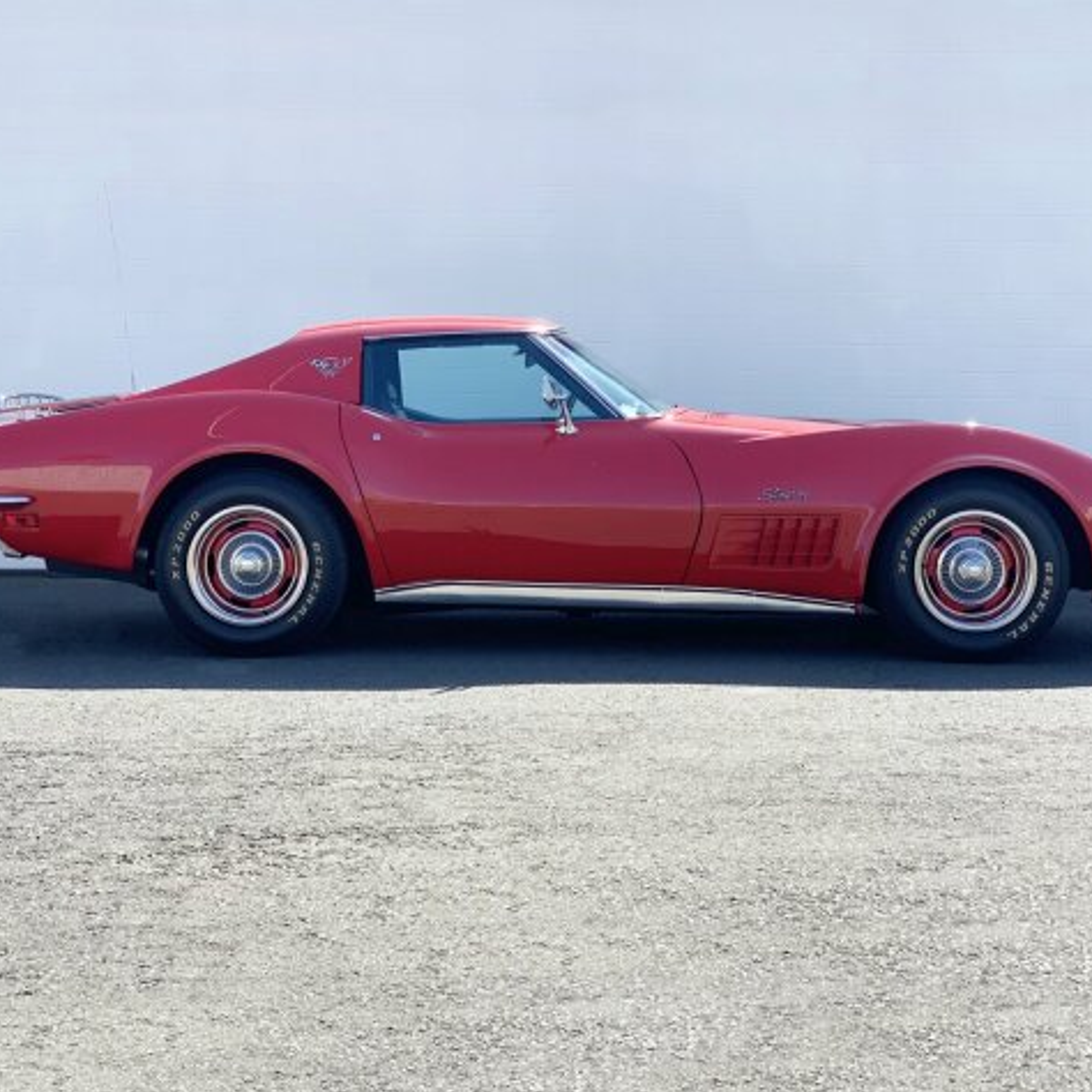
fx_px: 2213
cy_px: 551
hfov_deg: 27.7
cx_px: 574
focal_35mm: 62
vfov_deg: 27.7
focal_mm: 6
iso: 16
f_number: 2.4
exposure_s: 1/432
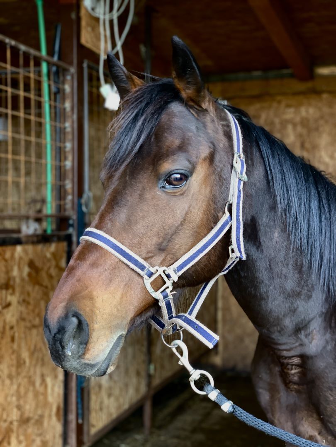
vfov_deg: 36.8
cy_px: 224
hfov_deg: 28.0
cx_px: 168
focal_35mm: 52
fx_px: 673
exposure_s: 1/92
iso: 125
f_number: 2.4
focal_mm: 6
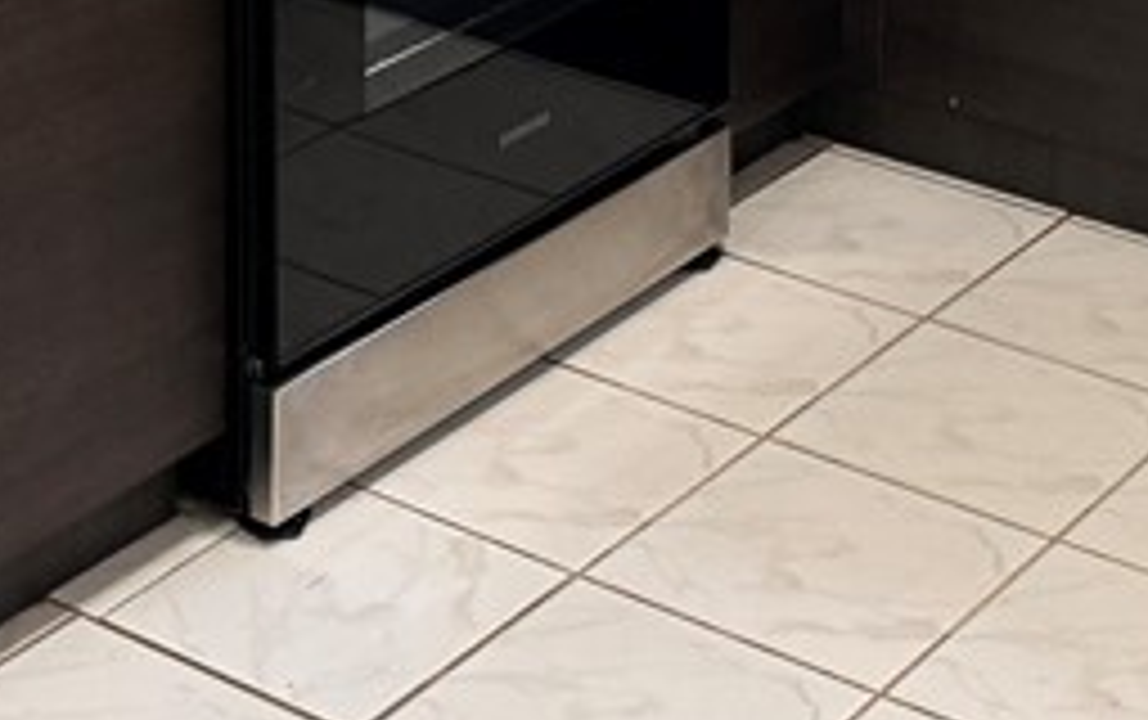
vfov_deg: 11.8
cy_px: -630
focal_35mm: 102
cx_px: 473
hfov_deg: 20.4
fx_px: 3195
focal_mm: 6.76
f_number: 1.78
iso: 200
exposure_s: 1/60
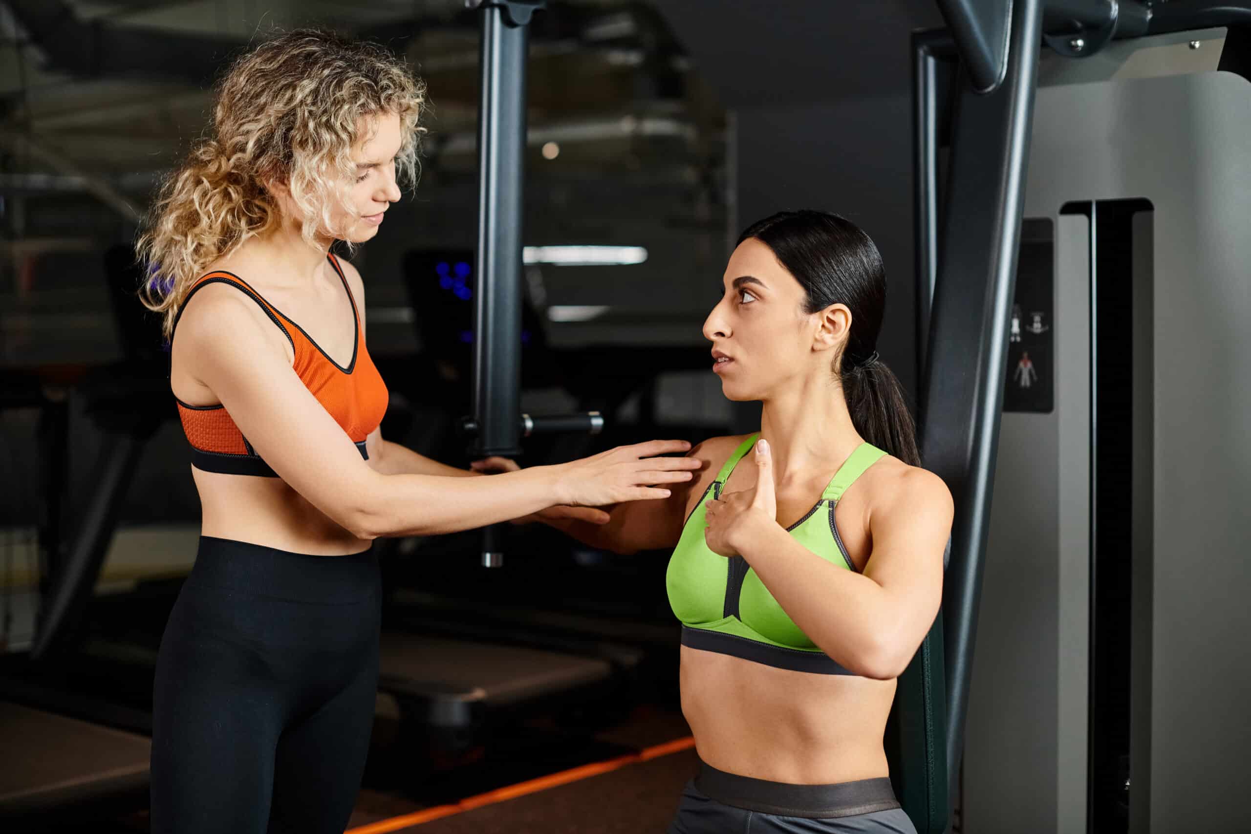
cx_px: 626
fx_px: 1737
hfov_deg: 39.6
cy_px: 417
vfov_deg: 27.0
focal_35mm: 50
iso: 320
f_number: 2.8
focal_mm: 50
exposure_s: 1/200
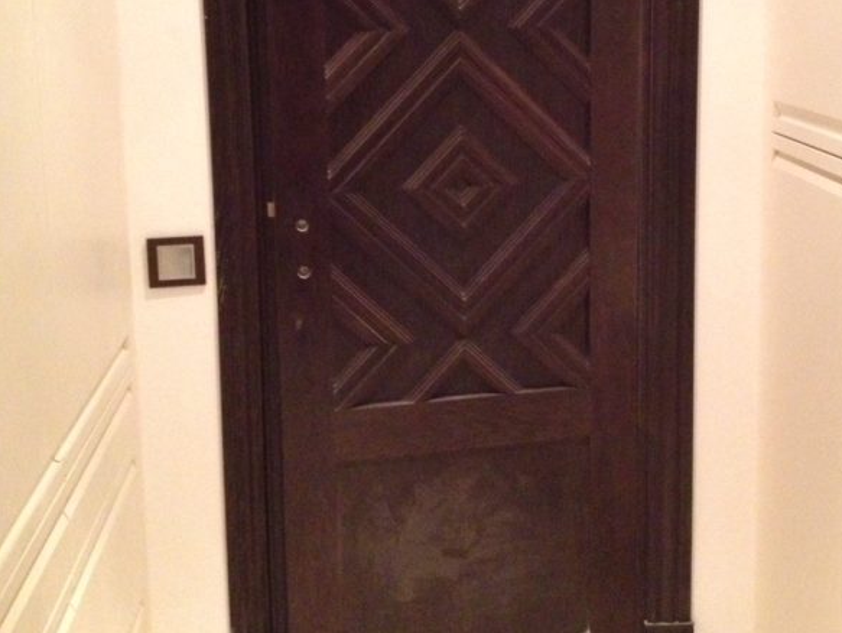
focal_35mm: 52
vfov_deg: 27.6
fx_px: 1266
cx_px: 466
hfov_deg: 36.8
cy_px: 138
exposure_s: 1/15
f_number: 2.4
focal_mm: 4.28
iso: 800
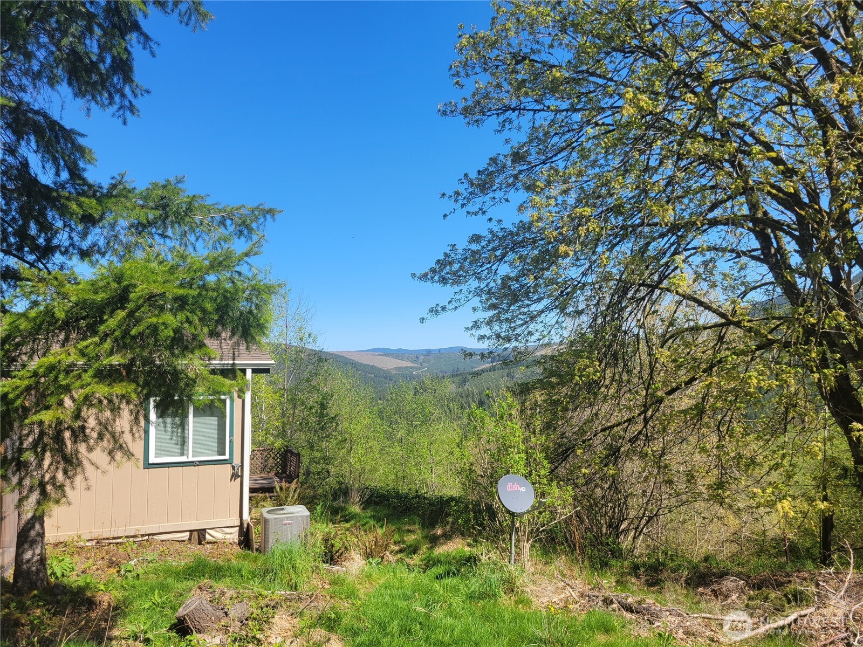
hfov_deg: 67.3
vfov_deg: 53.1
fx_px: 648
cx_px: 432
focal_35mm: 26
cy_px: 324
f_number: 1.8
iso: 40
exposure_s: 1/1546
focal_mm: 5.4
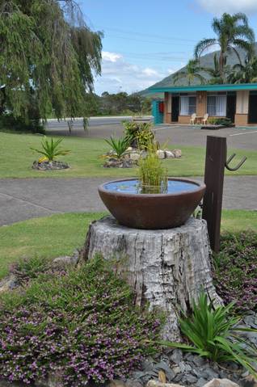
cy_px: 194
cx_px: 128
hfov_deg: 31.8
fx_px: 451
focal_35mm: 42
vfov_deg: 46.5
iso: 200
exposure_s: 1/320
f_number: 9
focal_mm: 28
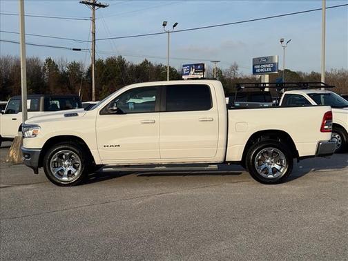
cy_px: 130
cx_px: 174
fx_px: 483
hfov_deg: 39.7
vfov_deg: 30.3
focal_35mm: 48
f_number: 1.78
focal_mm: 6.76
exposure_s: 1/6410
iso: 64
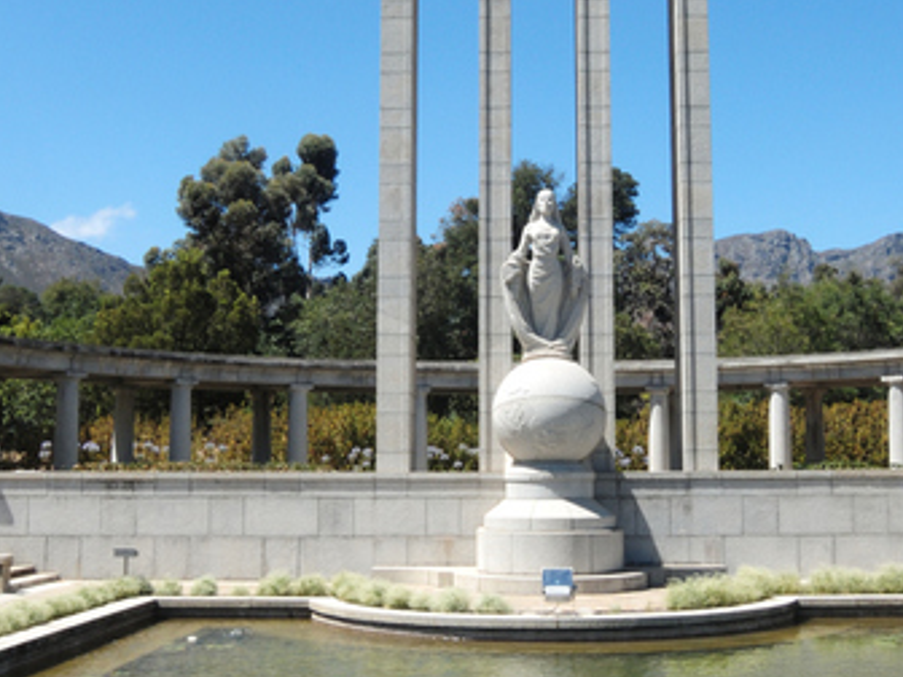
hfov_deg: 38.1
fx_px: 1304
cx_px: 500
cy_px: 302
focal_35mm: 50
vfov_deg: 29.1
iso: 100
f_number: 7.1
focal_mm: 5.1
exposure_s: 1/200
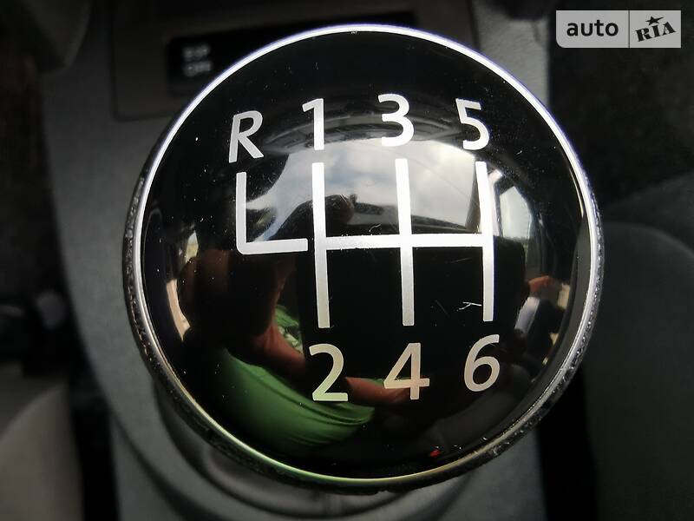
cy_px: 260
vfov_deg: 53.1
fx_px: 521
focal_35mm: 26
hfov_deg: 67.3
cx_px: 347
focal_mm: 2.3
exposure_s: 1/50
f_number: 2.2
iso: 64
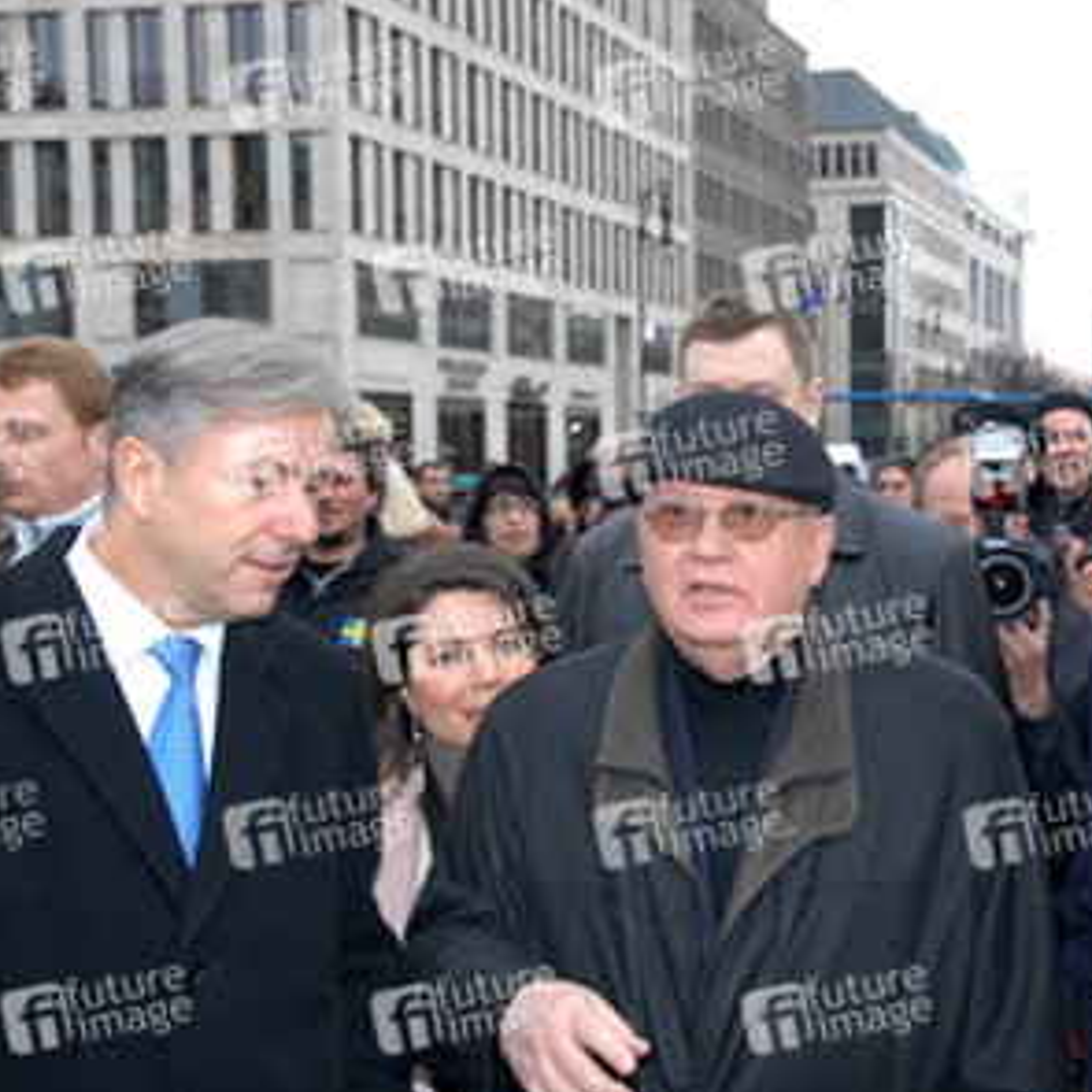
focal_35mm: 62
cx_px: 733
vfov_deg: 27.7
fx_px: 2213
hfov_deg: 27.5
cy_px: 548
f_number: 4.5
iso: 400
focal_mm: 32
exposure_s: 1/250
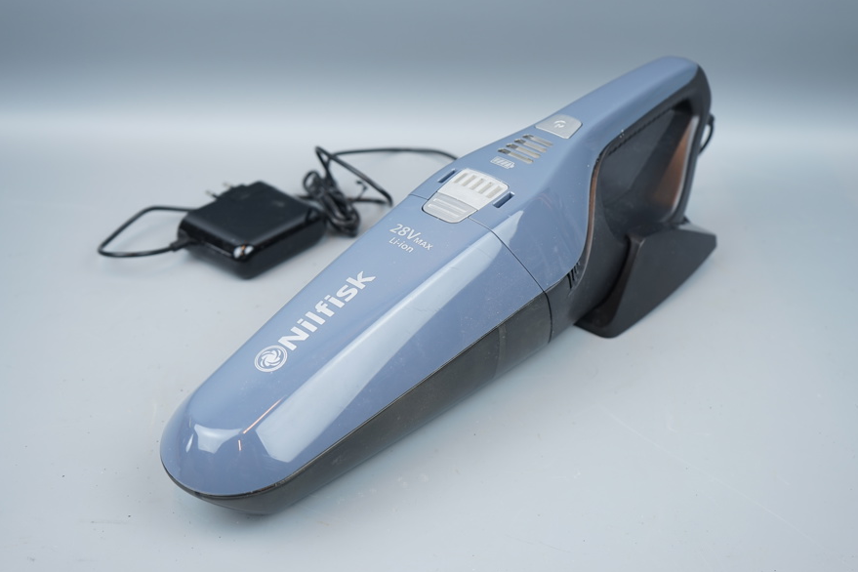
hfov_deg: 45.4
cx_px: 435
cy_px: 283
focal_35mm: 43
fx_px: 1025
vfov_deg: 31.2
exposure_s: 1/60
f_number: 4.5
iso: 125
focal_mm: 42
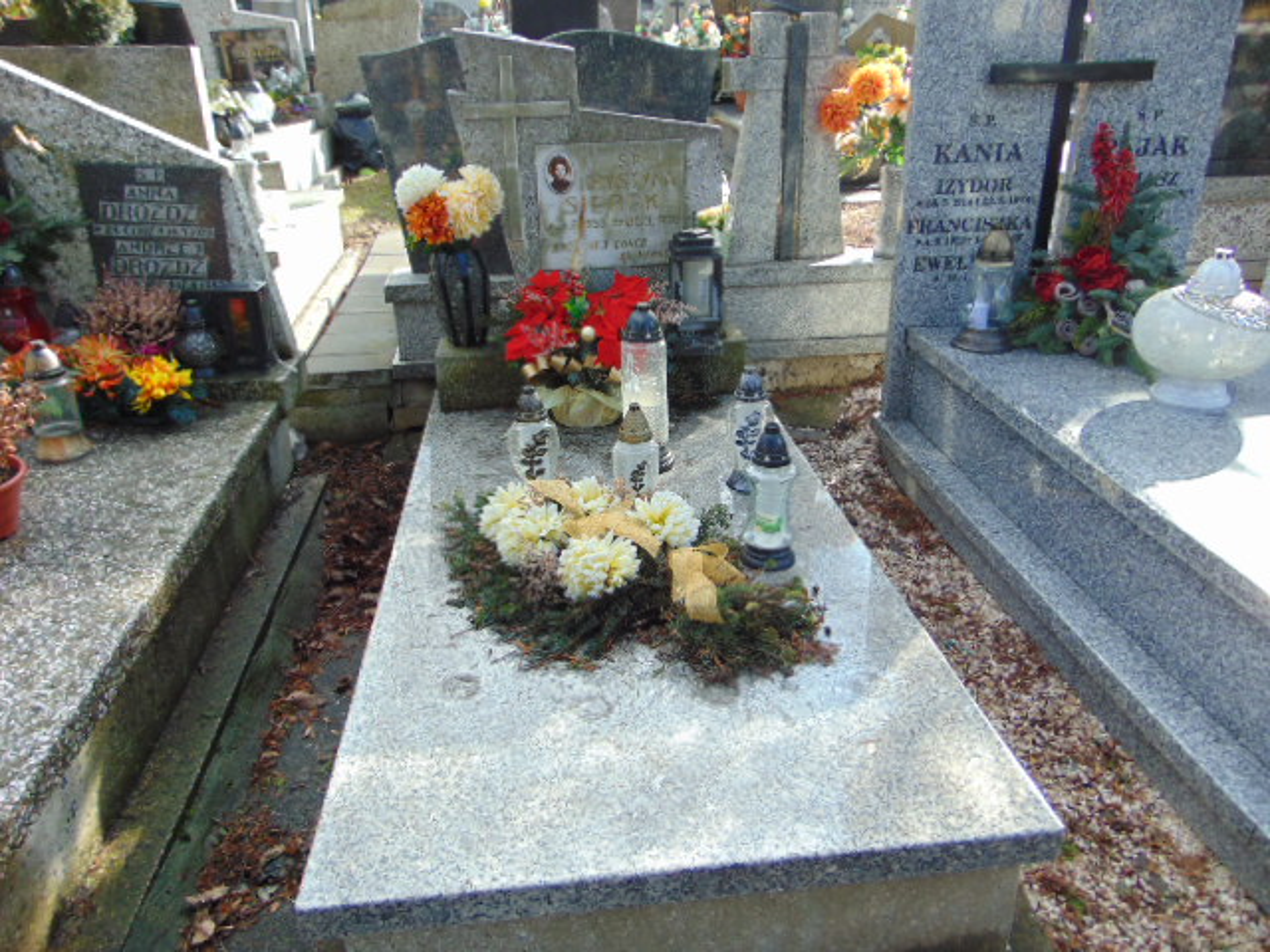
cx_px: 635
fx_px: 917
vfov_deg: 54.9
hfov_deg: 69.4
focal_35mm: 25
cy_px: 476
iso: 80
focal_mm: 4.5
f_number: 3
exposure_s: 1/200
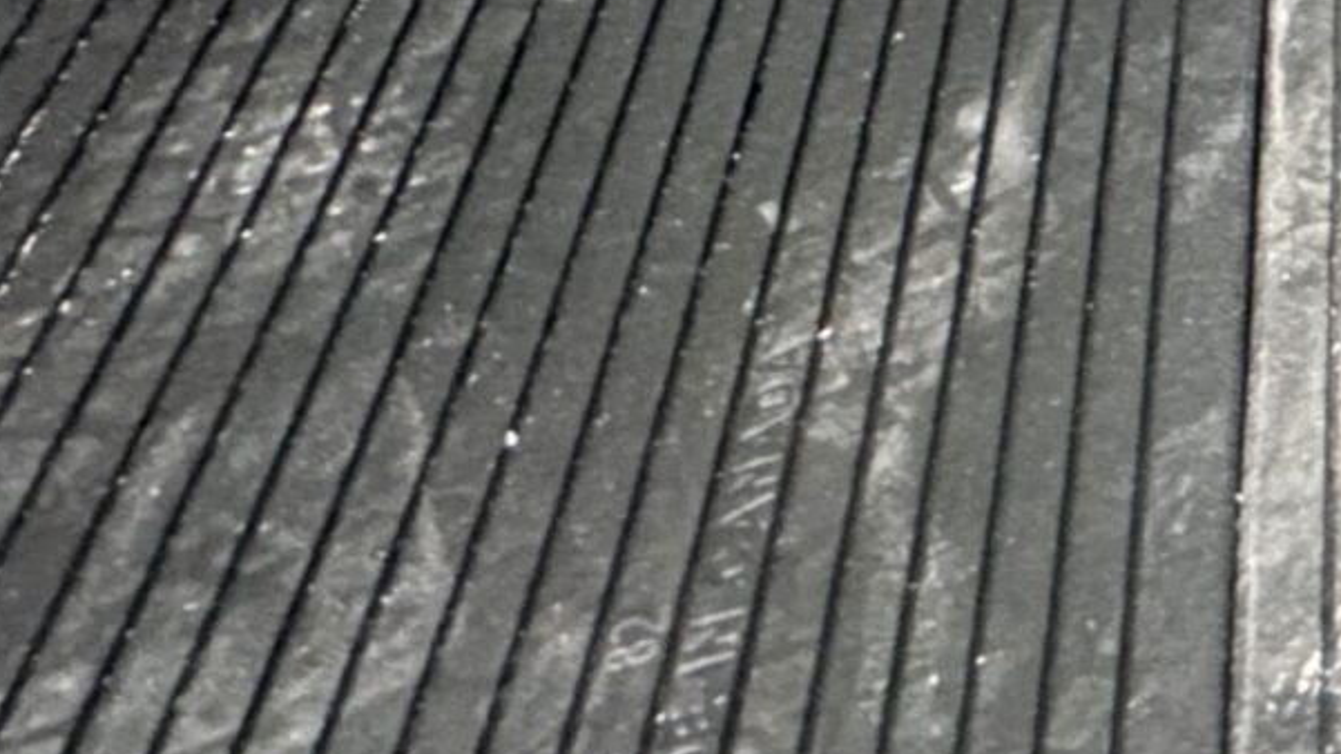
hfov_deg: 17.9
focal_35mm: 65
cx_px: 2843
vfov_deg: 15.6
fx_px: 2311
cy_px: -642
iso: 640
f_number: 2.2
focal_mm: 2.22
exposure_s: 1/60
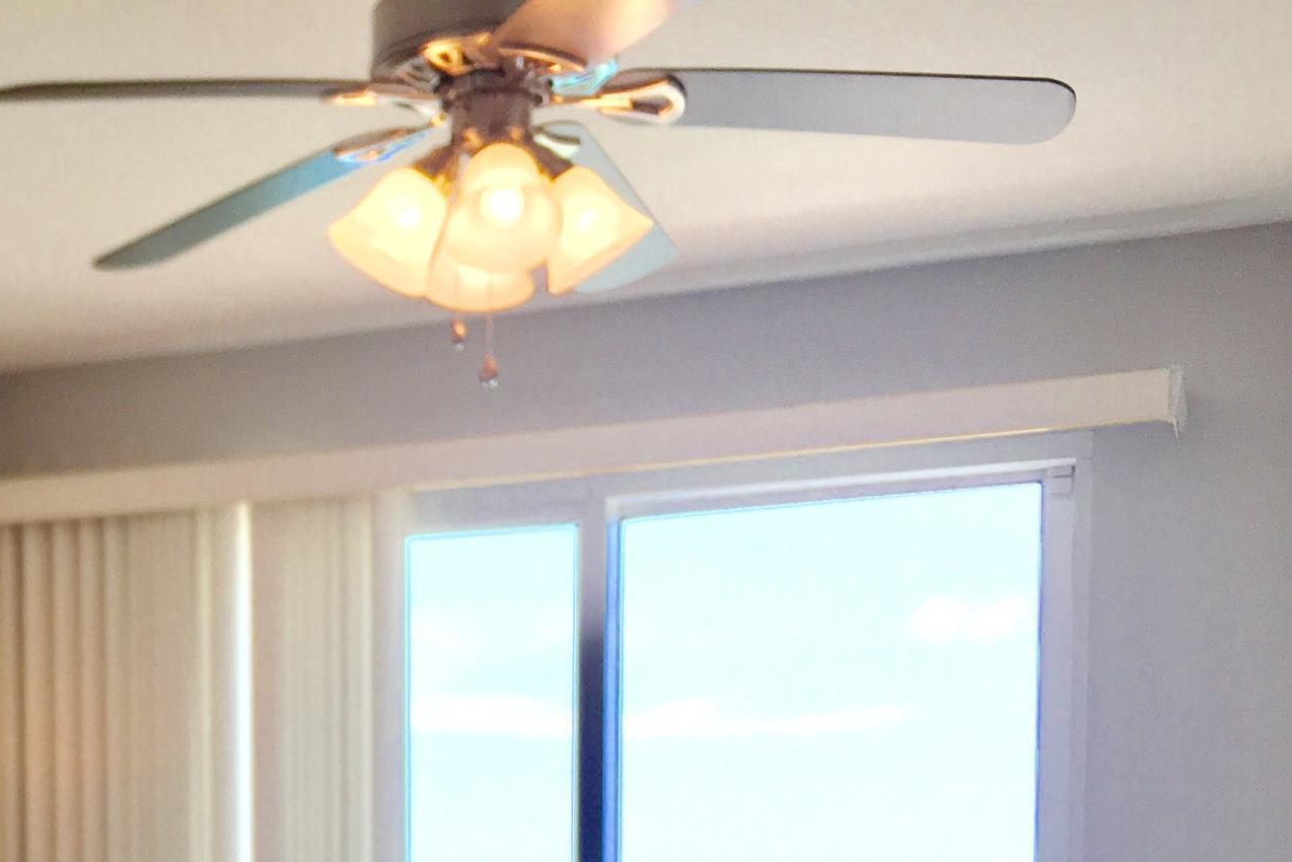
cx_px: 33
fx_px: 2549
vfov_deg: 17.9
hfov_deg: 27.0
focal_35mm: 71
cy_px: 1136
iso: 25
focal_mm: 4.15
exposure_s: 1/120
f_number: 2.2
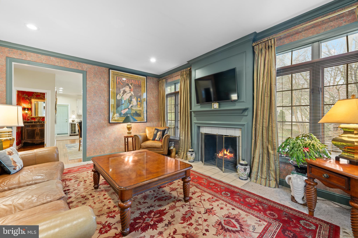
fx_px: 139
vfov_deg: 81.2
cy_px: 119
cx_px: 179
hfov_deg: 104.3
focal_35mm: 14
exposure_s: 1
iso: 320
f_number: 9
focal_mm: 14
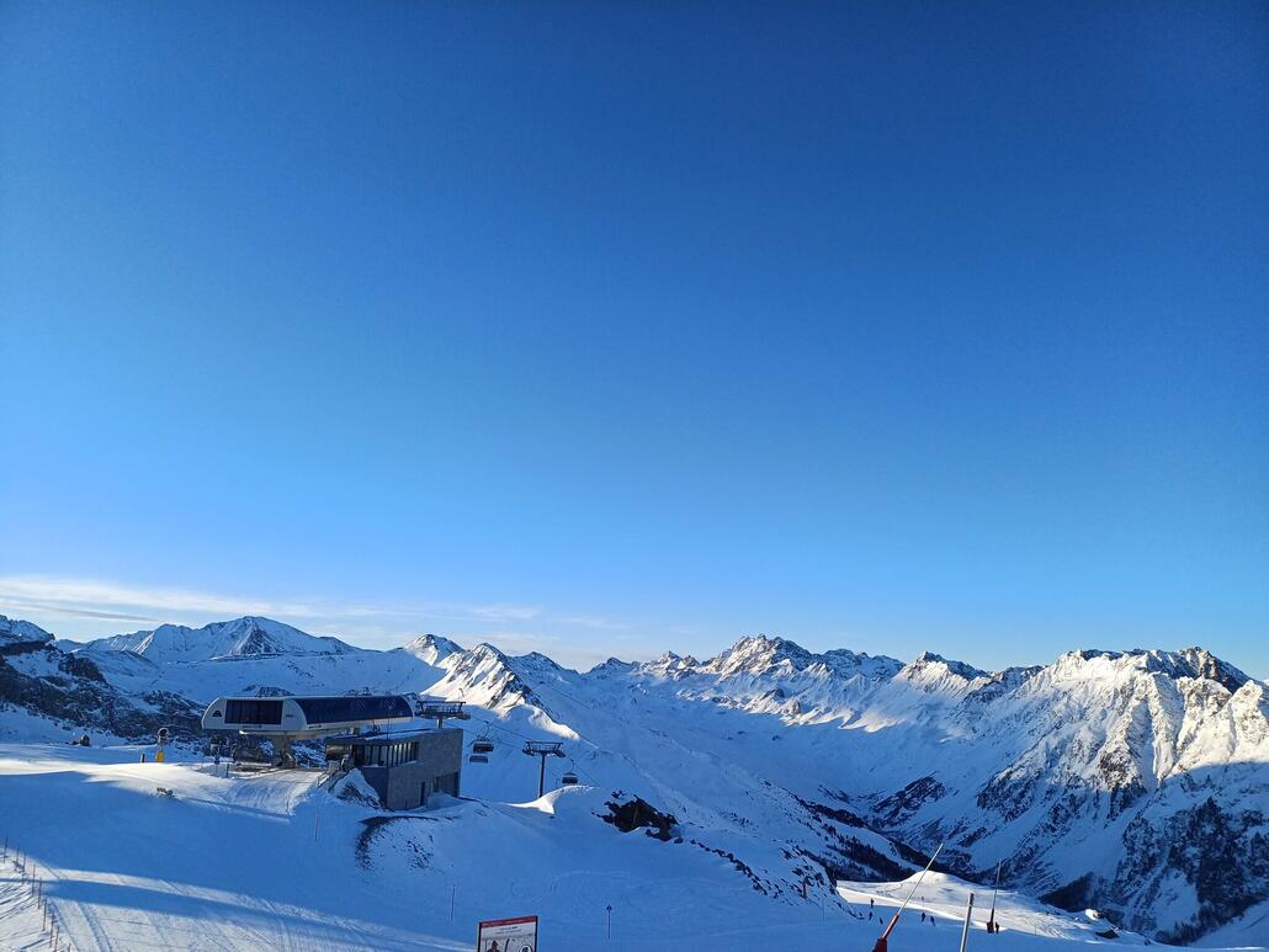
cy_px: 476
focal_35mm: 25
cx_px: 634
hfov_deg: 69.4
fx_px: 917
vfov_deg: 54.9
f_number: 1.8
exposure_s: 1/962
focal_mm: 4.65
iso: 50
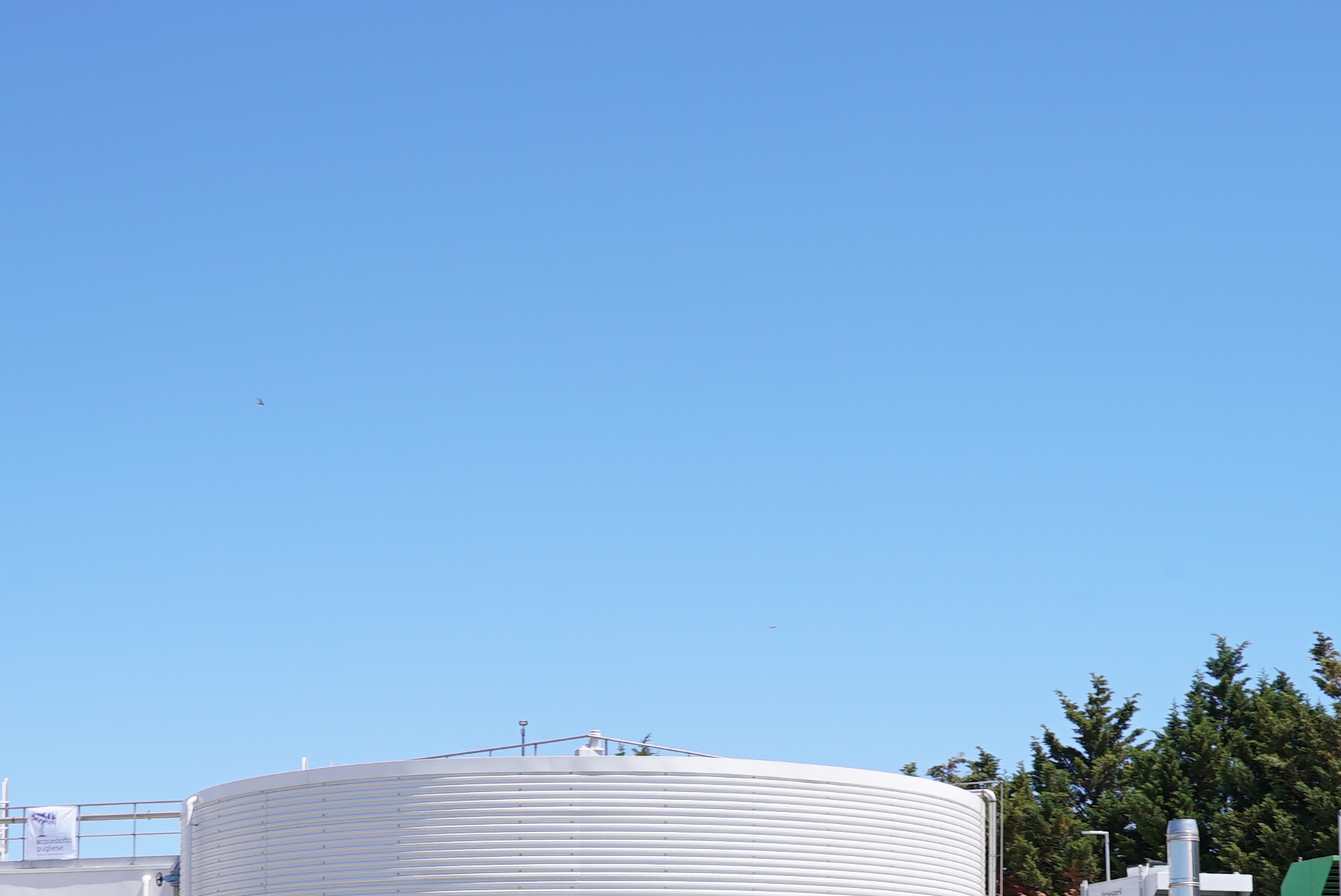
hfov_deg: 31.9
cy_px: 918
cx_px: 662
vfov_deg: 20.8
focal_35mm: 63
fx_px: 2348
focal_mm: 28
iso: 100
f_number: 11
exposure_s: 1/125
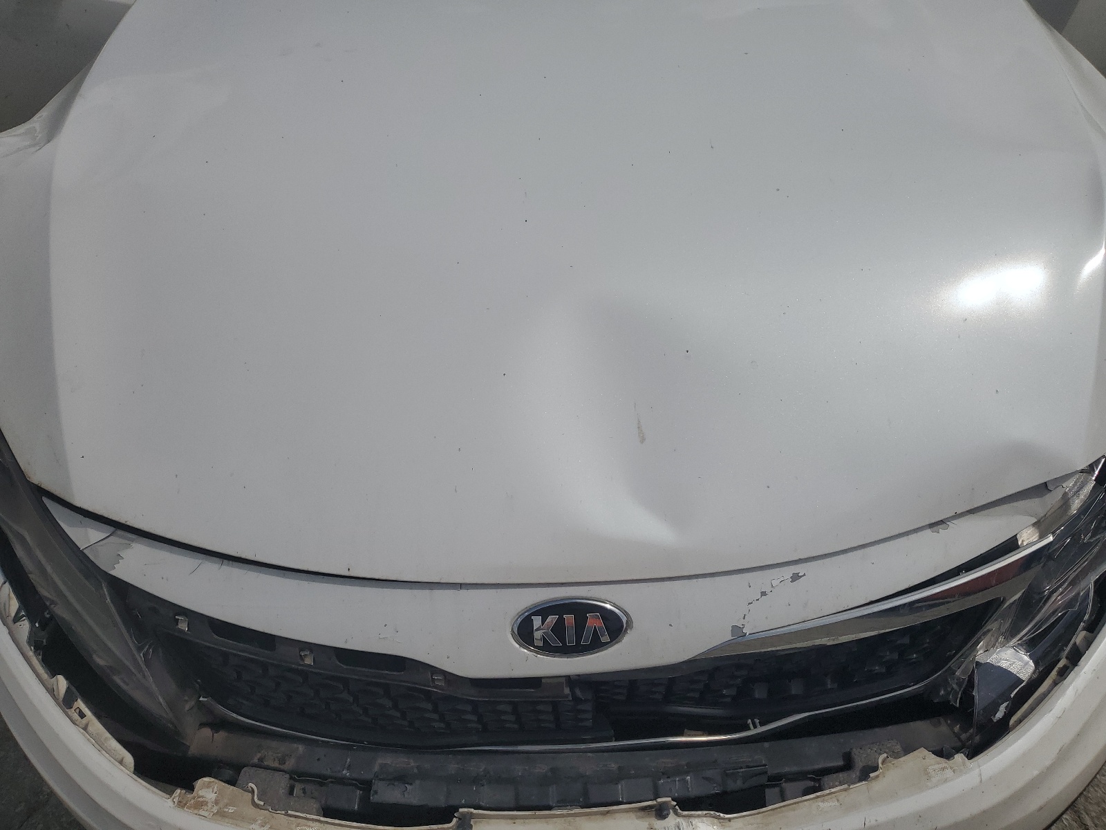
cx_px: 553
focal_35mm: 26
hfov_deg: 67.3
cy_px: 415
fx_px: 831
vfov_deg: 53.1
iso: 50
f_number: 1.5
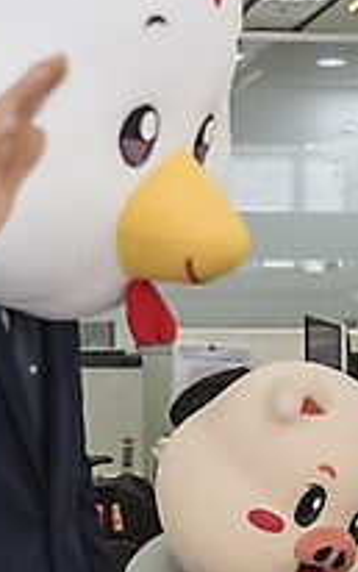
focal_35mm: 101
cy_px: 422
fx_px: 1574
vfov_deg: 20.4
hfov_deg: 13.0
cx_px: 216
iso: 400
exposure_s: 1/400
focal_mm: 34
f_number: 2.8
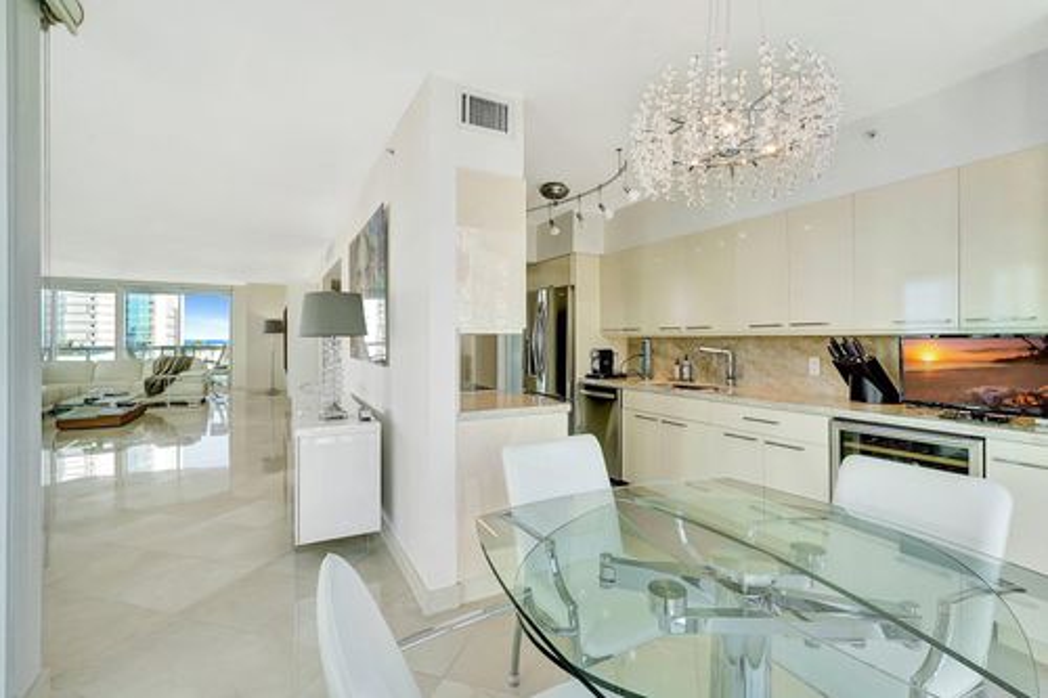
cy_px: 349
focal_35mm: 16
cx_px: 524
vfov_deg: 72.0
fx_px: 480
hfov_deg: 95.0
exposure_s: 1/40
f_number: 13
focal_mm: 16.5
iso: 640
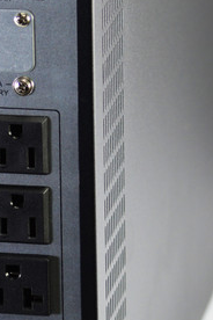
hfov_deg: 4.5
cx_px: -61
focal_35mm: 304
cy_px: 152
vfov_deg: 6.8
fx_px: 2698
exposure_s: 1/80
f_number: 4.5
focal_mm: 70
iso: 400
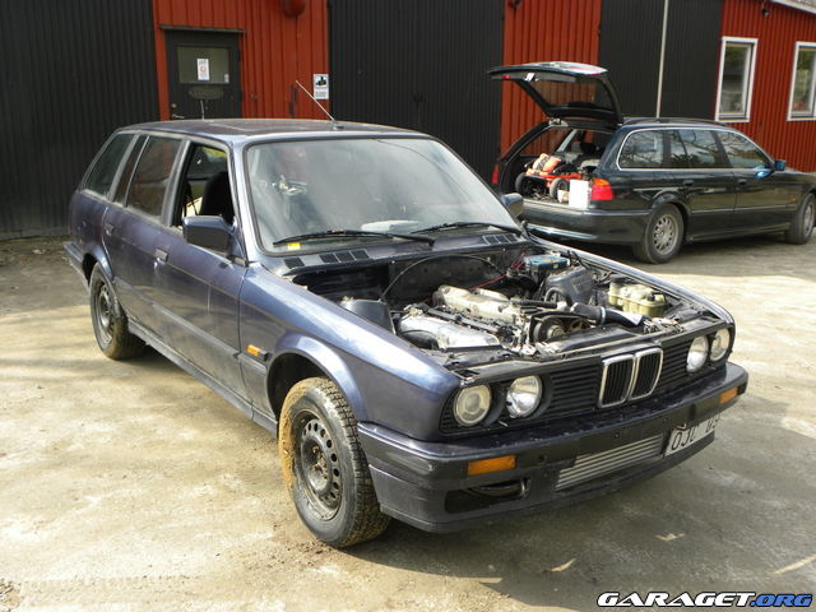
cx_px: 408
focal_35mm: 37
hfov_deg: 50.1
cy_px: 306
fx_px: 872
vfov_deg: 38.7
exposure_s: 1/178
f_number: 4
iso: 64
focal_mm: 6.6
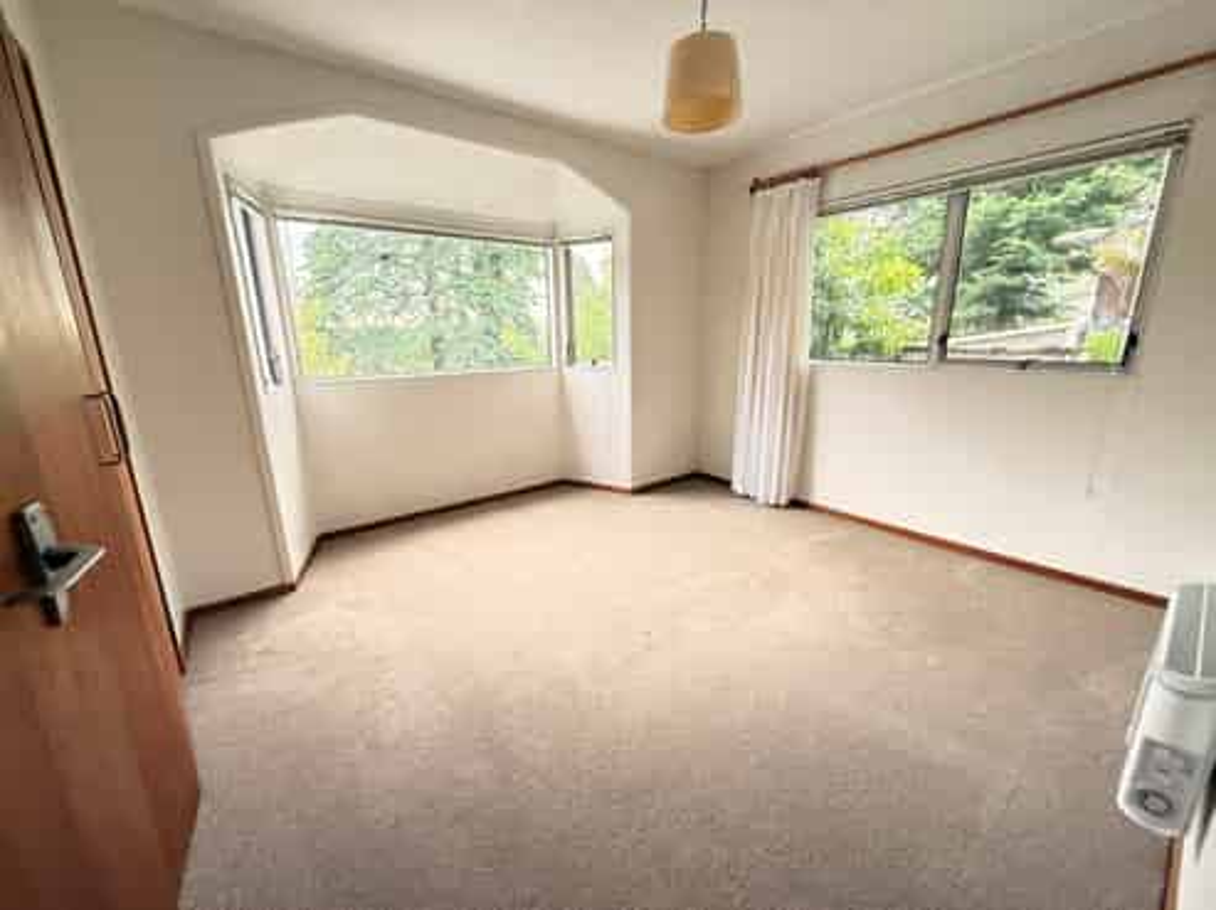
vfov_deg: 85.6
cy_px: 455
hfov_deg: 102.1
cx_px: 608
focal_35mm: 14
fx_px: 491
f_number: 2.2
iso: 400
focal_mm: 2.22
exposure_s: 1/60
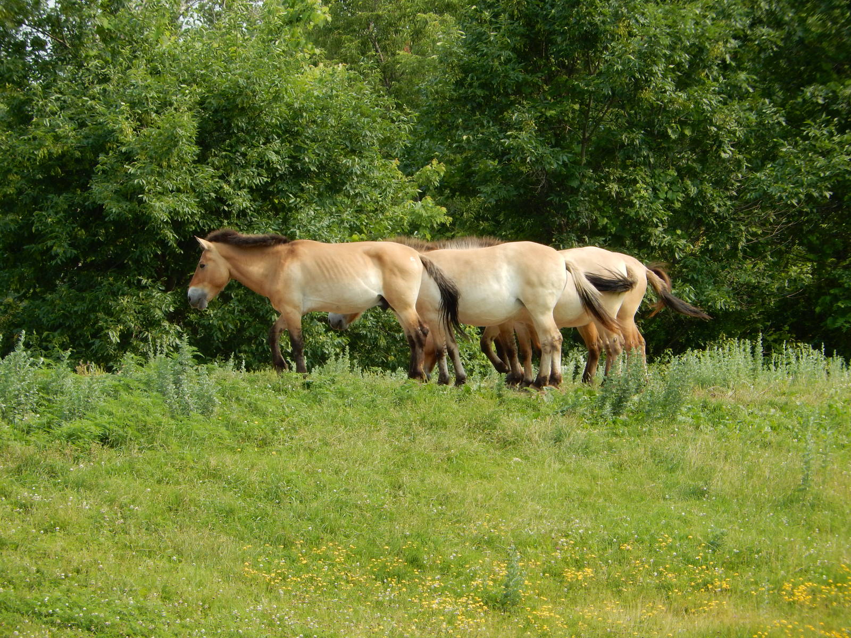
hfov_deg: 6.6
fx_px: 7351
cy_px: 319
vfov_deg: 5.0
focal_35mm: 299
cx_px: 426
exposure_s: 1/250
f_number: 6
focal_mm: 53.6
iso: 125
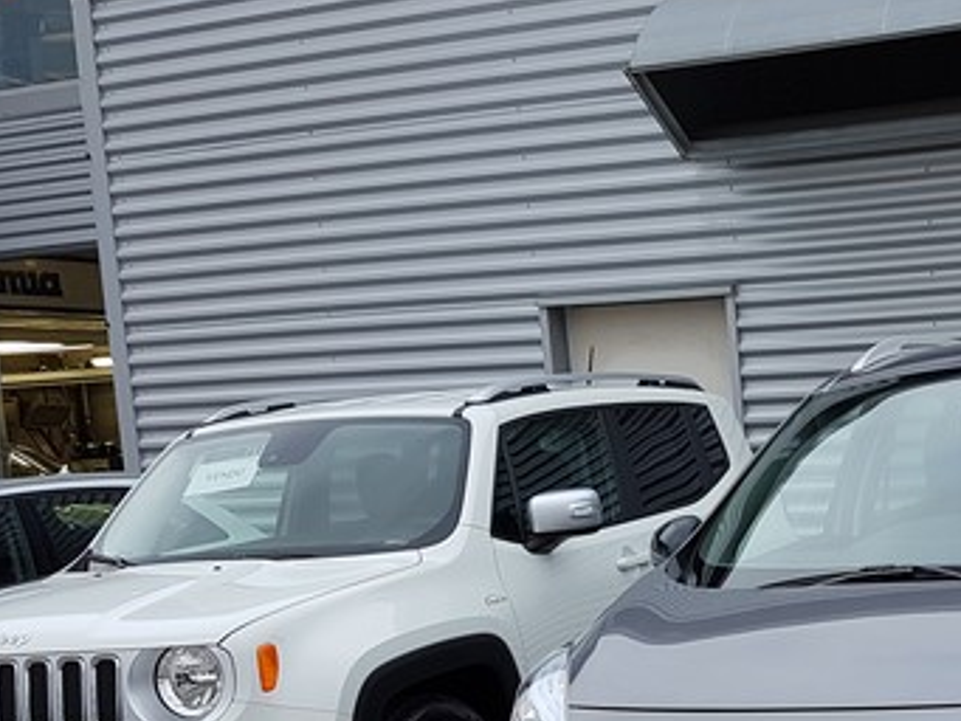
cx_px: 922
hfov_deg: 29.9
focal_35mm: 61
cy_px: 679
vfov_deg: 23.3
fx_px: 1694
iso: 40
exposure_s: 1/111
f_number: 1.7
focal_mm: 4.2
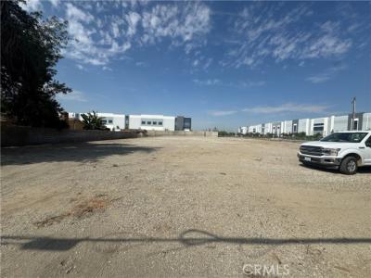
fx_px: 150
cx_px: 186
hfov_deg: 102.1
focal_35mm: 14
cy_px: 139
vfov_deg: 85.7
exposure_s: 1/3906
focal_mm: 2.22
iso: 40
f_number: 2.2
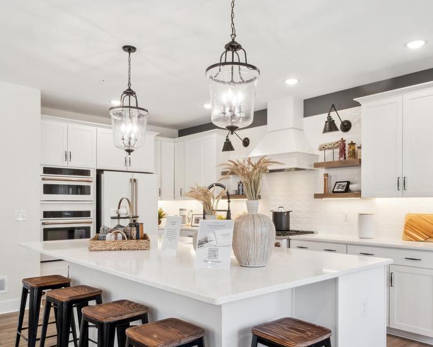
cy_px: 218
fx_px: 346
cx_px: 228
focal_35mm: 27
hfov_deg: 64.0
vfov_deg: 52.6
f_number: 8
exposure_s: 1/30
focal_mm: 10
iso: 200
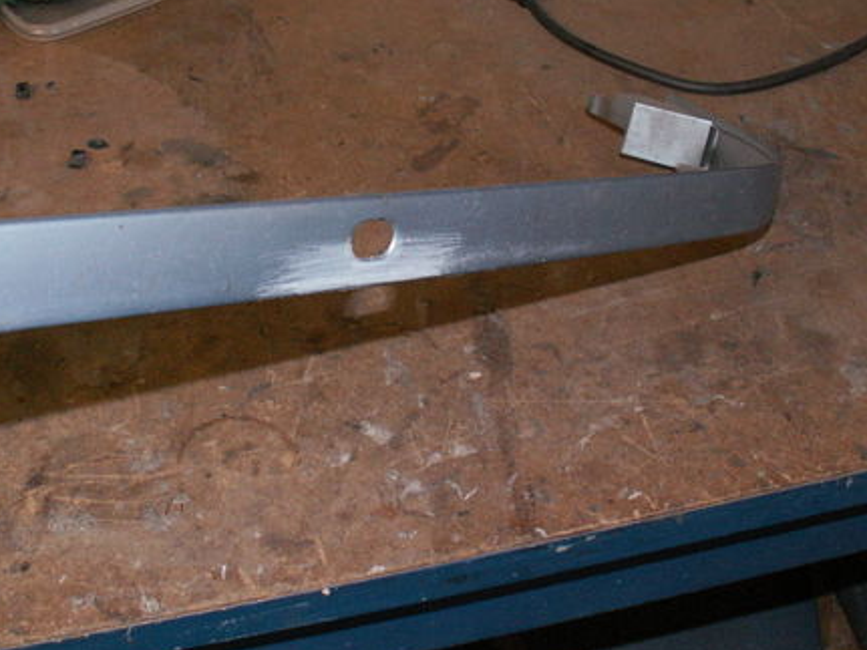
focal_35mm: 52
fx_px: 1302
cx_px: 418
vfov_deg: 27.9
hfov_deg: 36.8
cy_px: 241
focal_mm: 5.86
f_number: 2.8
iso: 160
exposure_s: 1/40
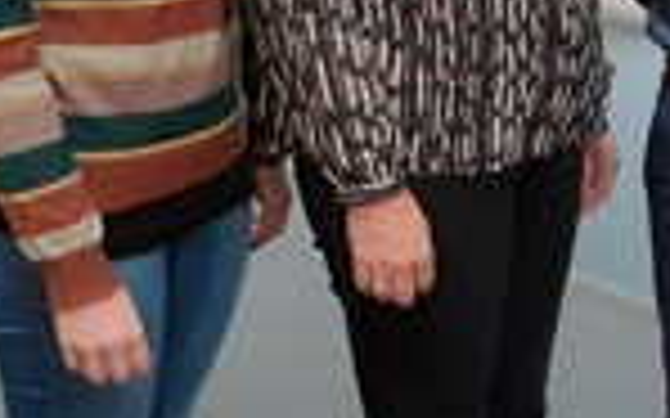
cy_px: 112
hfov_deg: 19.8
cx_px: 827
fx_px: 1789
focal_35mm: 98
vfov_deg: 13.3
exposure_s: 1/100
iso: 80
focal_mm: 3.6
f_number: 1.9
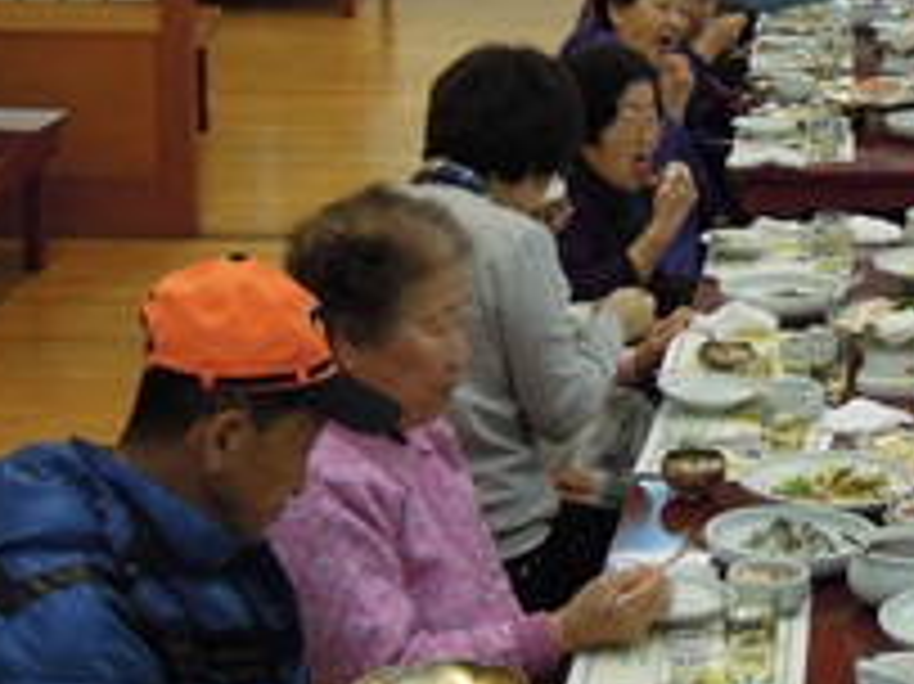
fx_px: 3219
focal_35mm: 122
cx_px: 797
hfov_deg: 16.0
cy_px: 45
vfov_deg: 12.0
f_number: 4.2
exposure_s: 1/25
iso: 500
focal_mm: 11.1
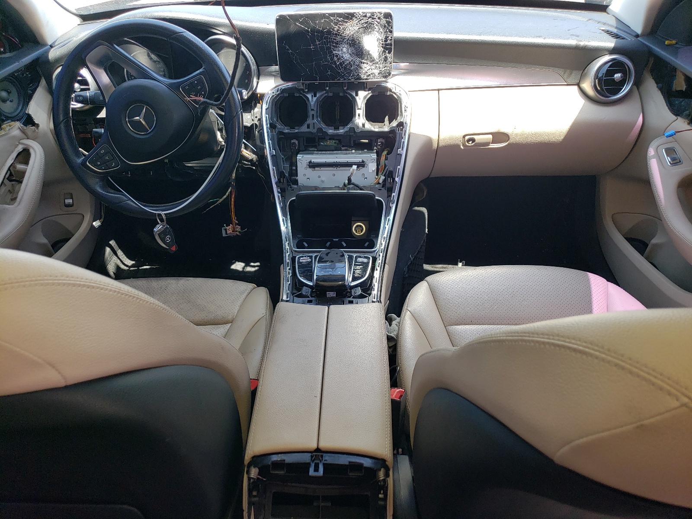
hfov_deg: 67.3
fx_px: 520
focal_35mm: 26
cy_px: 260
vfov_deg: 53.1
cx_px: 346
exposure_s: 1/227
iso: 50
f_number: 1.5
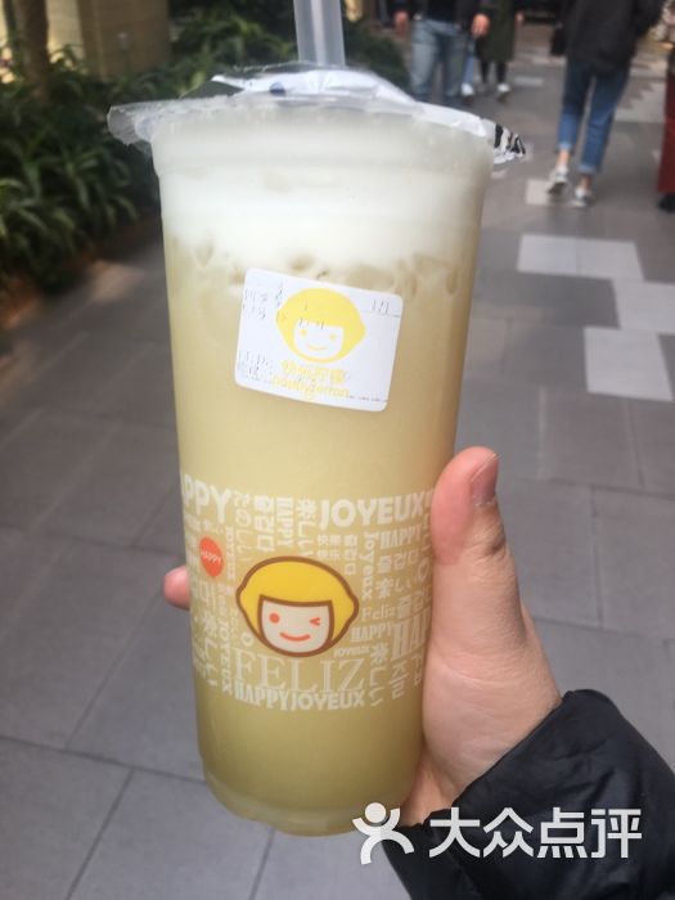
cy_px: 450
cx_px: 338
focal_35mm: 29
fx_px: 754
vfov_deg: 61.7
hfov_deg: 48.2
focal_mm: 4.15
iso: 25
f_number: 2.2
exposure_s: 1/163
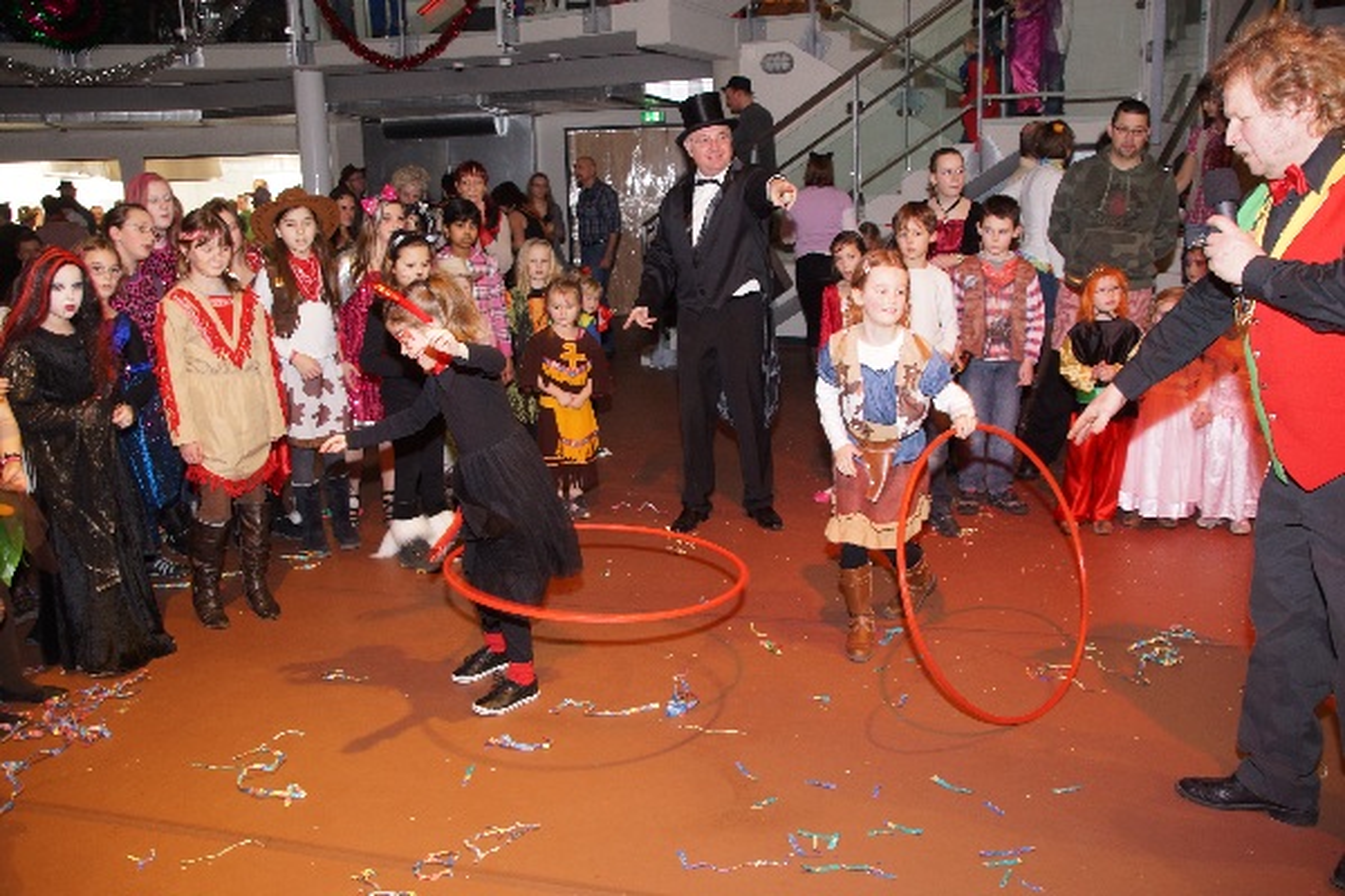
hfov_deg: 61.9
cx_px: 672
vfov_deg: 43.6
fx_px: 1121
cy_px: 448
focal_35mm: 30
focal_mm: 20
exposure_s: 1/100
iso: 500
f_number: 3.5
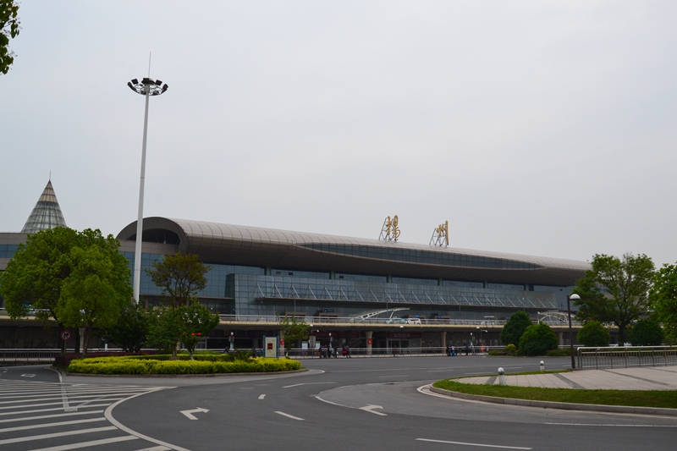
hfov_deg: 55.1
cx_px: 338
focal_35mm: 34
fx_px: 649
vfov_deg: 38.3
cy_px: 226
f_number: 11
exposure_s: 1/320
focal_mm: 23
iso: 400
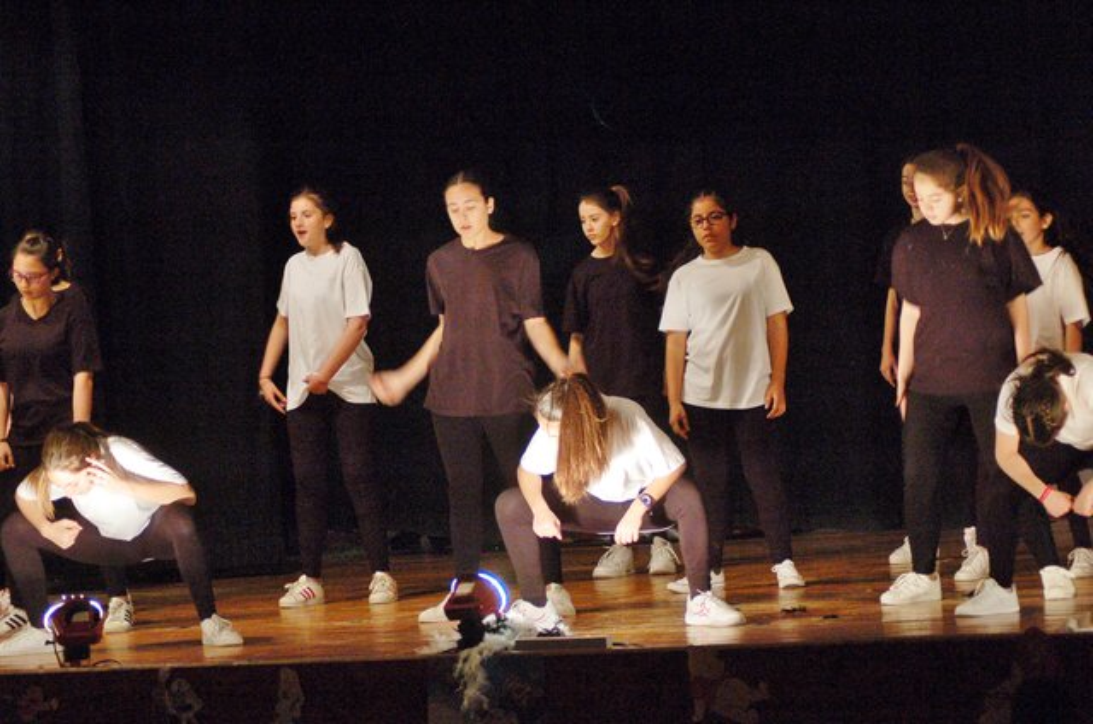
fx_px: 3863
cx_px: 546
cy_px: 362
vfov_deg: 10.7
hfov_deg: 16.1
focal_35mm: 128
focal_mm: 85
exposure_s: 1/60
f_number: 4.2
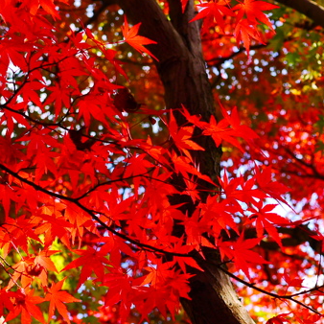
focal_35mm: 134
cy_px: 223
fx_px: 1419
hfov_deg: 13.0
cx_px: 178
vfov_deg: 13.0
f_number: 4
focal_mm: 25
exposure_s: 1/200
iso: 160
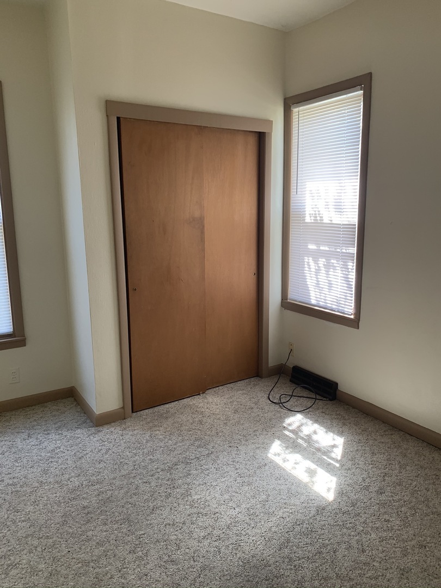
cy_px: 294
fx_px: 442
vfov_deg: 67.3
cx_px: 220
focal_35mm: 26
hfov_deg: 53.1
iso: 100
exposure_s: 1/60
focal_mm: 4.25
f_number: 1.8
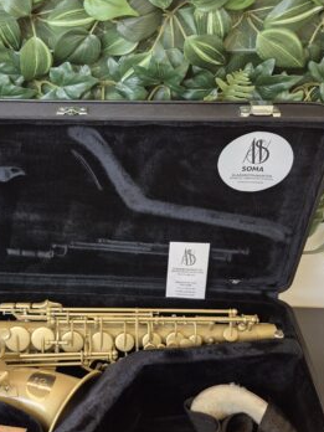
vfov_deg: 50.1
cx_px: 87
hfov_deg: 37.8
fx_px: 462
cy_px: 235
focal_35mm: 37
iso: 400
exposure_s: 1/32
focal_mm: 5.4
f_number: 1.8
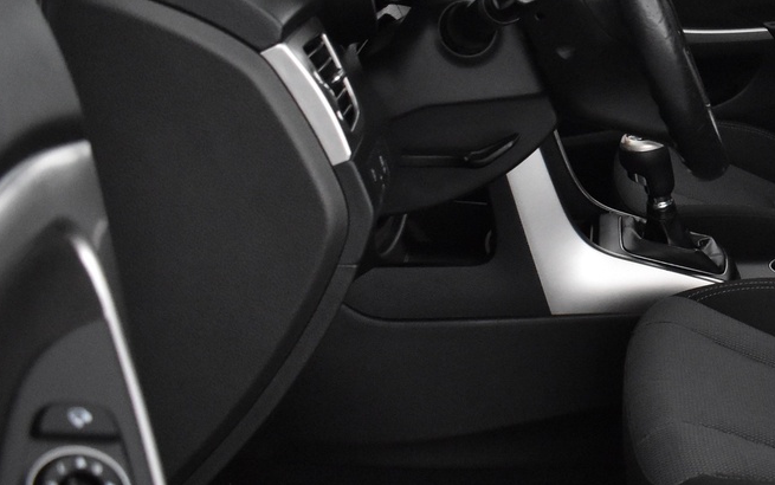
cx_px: 884
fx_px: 1437
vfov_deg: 19.1
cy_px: 163
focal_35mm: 68
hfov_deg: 27.3
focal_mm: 18
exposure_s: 1/60
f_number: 4
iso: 3200
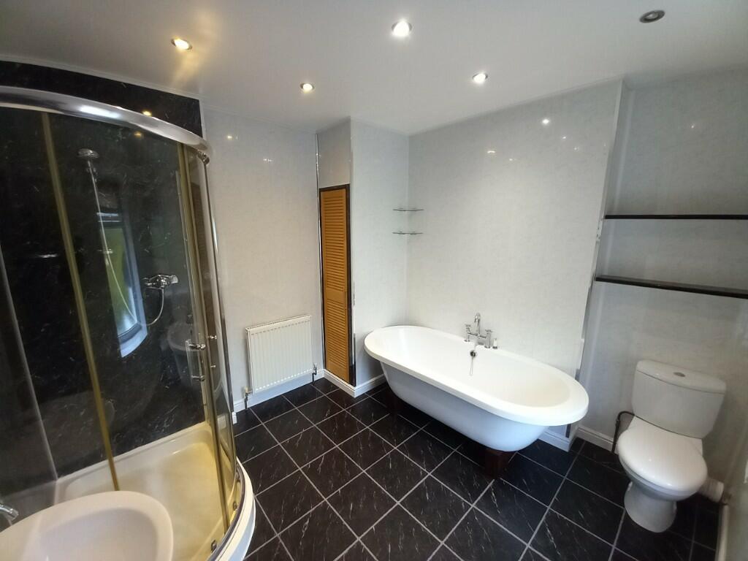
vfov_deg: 89.9
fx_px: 281
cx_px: 374
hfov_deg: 106.2
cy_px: 280
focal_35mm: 13
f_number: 2.2
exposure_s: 1/33.3
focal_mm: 1.13
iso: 160
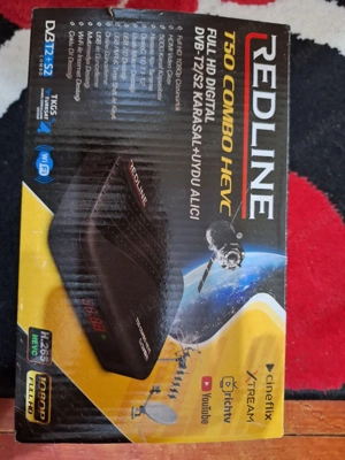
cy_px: 230
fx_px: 306
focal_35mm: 23
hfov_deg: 58.9
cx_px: 172
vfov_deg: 73.9
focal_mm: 5.54
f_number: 1.8
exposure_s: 1/20
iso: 500
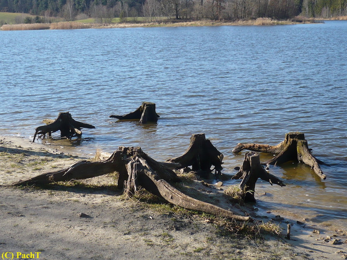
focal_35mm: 55
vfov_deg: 26.6
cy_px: 130
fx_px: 551
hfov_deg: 34.9
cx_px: 174
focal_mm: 6.6
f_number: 3
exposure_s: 1/640
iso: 100
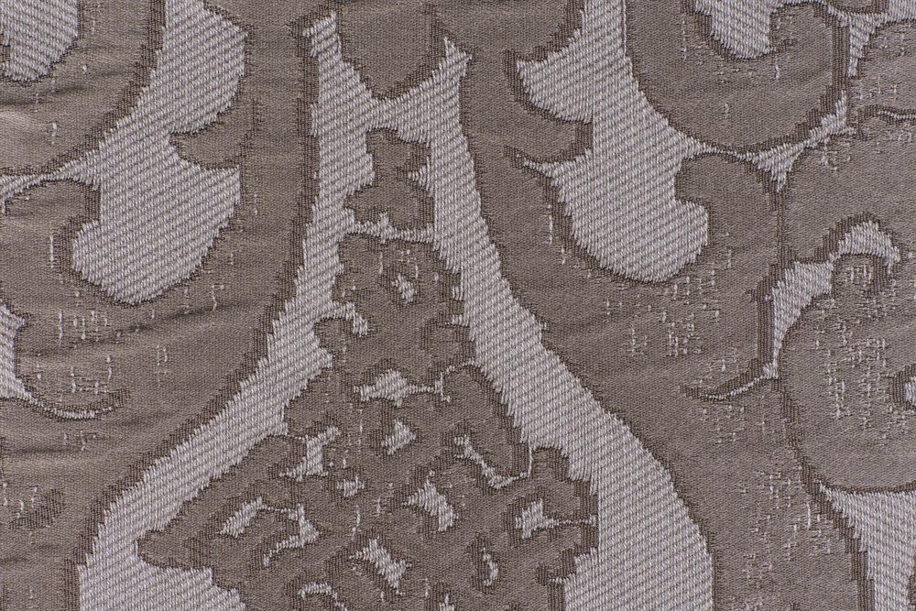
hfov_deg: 23.9
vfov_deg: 16.1
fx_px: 2163
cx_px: 458
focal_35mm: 85
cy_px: 306
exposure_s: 1/100
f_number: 10
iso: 64
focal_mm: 85
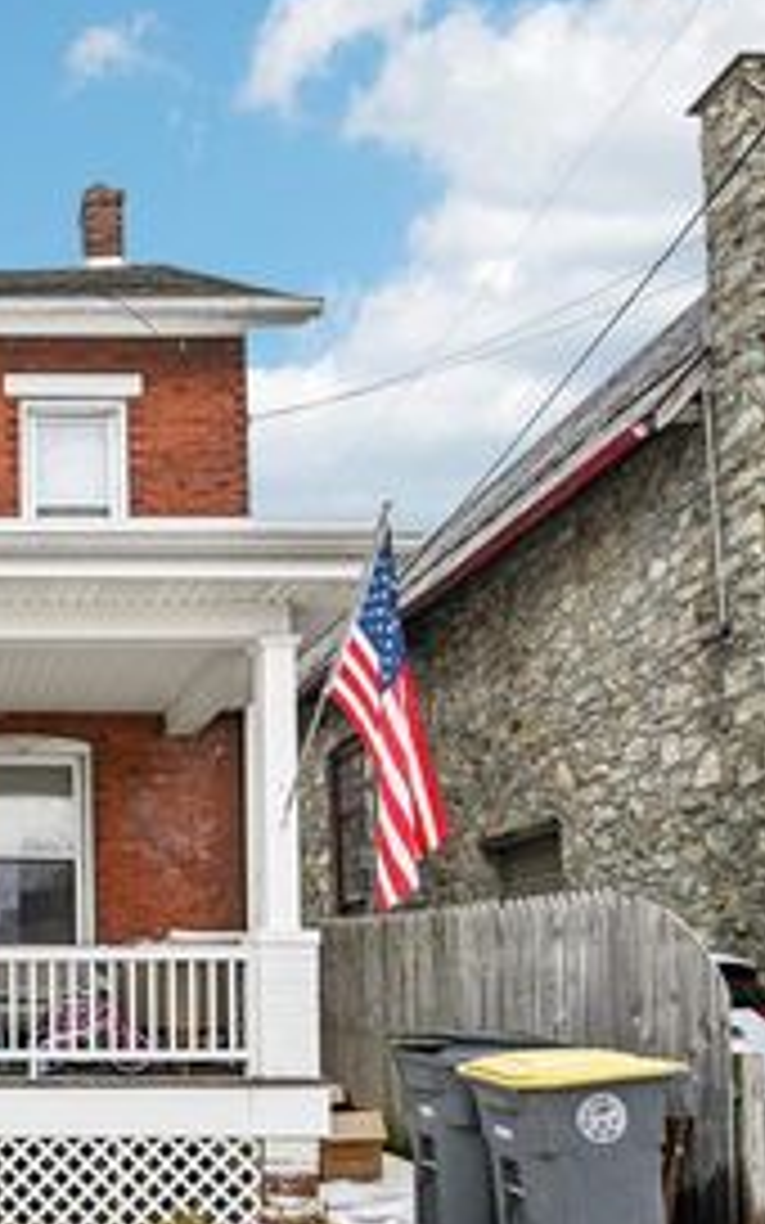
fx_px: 1001
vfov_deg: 62.9
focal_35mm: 30
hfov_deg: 35.5
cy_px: 578
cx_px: -86
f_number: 8
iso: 400
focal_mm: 16
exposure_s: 1/500
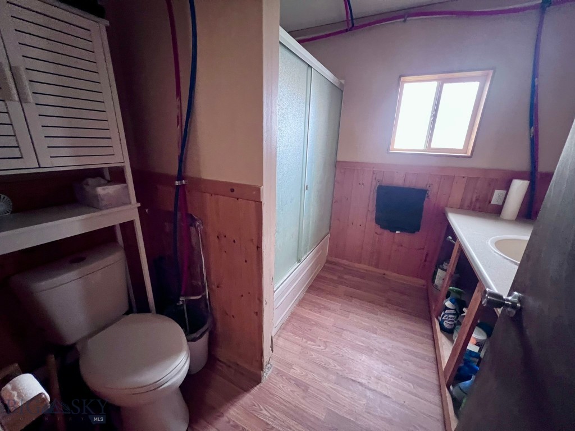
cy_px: 216
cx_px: 288
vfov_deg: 89.9
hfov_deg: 106.2
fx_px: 216
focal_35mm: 13
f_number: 1.8
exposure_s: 1/40
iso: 640
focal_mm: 1.57
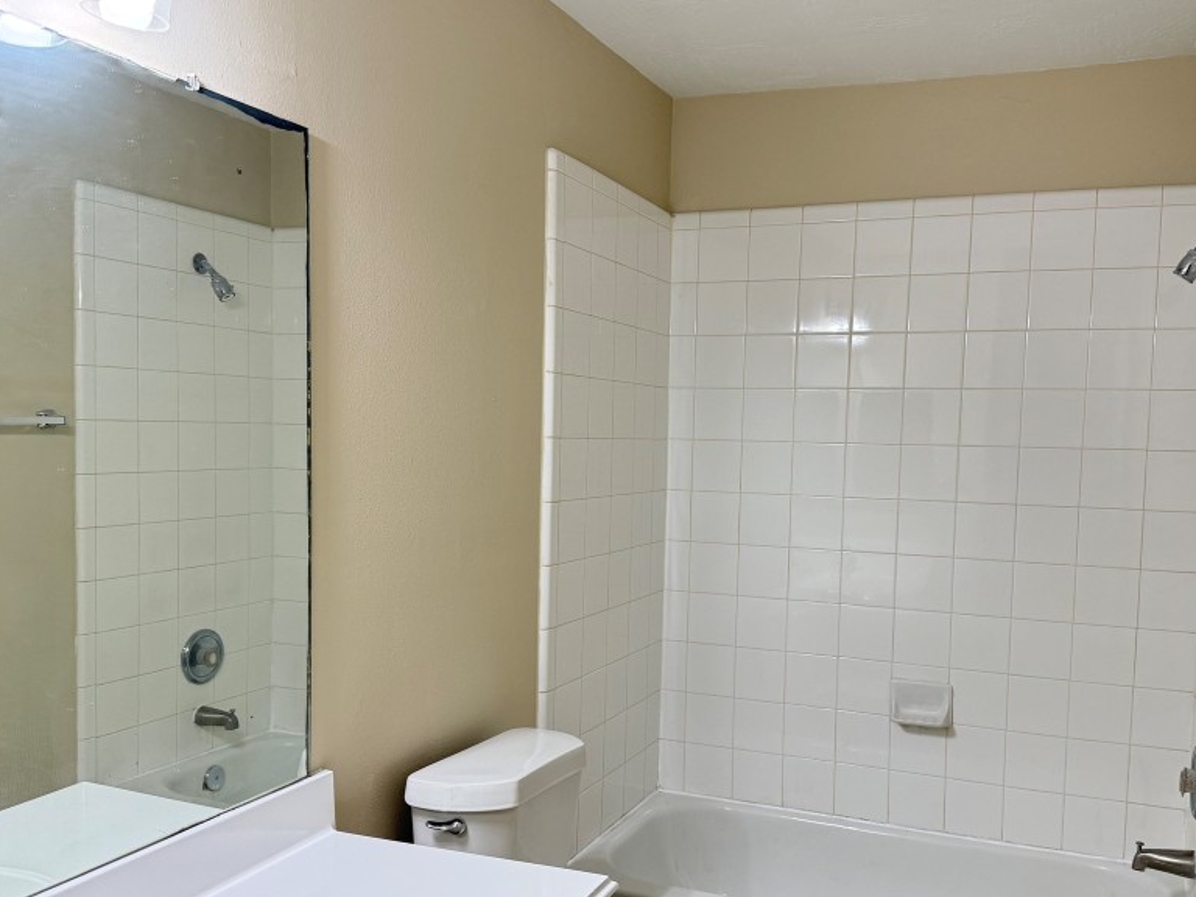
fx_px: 1106
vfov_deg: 44.0
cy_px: 512
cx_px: 654
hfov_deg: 56.7
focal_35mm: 32
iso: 160
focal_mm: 6.76
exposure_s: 1/127
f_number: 1.78
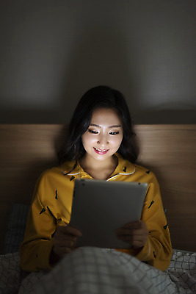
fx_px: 408
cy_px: 147
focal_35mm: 50
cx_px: 98
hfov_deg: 27.0
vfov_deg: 39.6
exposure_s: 1/125
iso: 1000
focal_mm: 50
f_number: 1.4
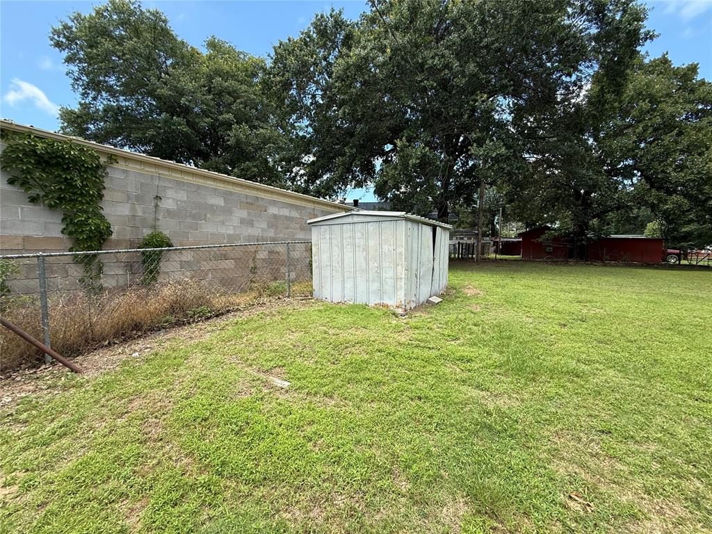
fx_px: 288
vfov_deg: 85.7
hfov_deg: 102.1
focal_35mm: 14
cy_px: 267
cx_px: 356
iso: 50
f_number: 2.2
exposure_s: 1/709
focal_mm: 2.22
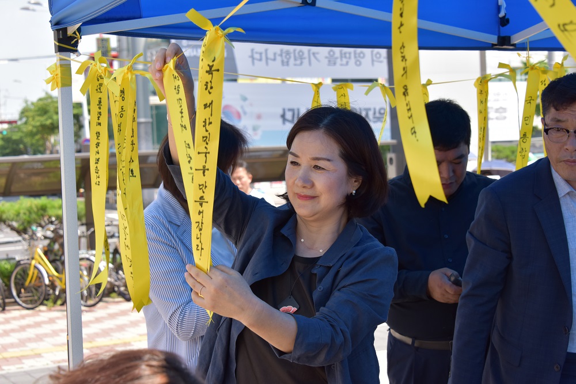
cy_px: 192
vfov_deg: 20.9
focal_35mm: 65
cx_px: 288
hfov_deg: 31.0
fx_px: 1040
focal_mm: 65
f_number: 8
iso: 500
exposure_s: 1/400
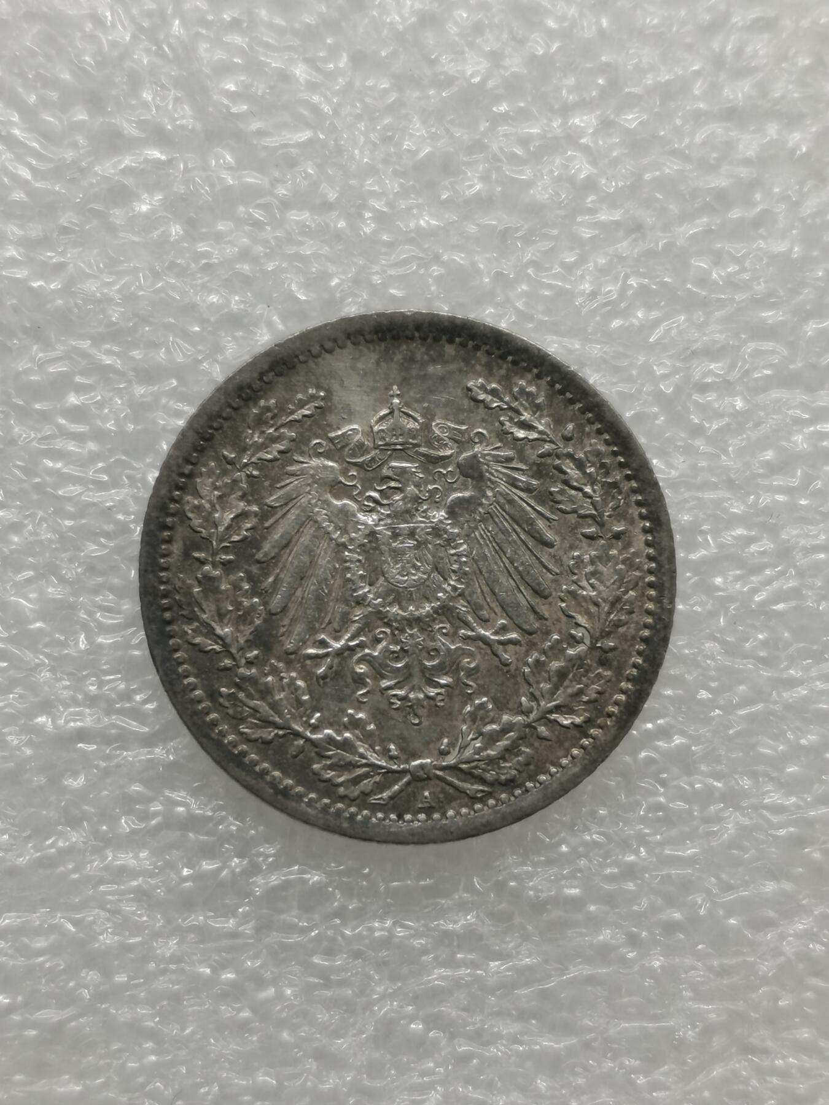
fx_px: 2491
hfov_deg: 18.9
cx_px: 414
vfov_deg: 25.0
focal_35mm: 78
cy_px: 552
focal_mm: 5.56
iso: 50
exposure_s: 1/100
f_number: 1.6
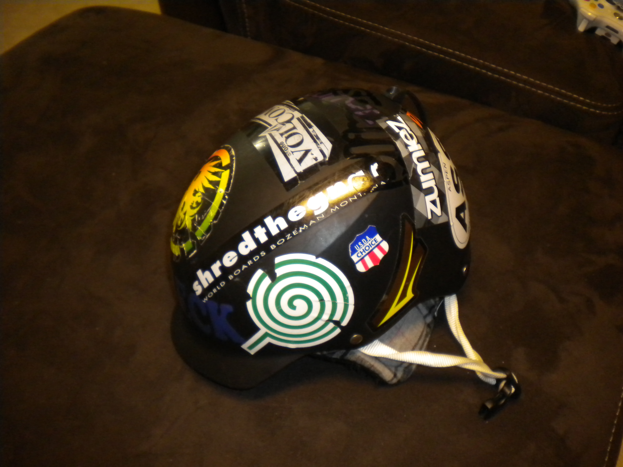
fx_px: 630
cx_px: 312
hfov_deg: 52.6
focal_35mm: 35
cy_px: 234
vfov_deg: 40.7
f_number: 3.1
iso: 400
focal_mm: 6.3
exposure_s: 1/30
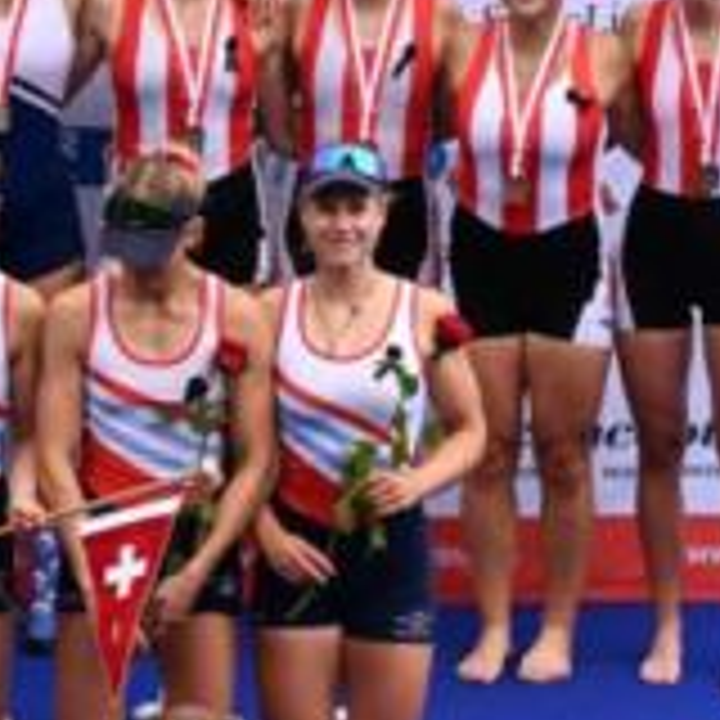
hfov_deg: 6.0
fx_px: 6871
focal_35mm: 292
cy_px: 68
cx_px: 288
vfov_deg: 6.0
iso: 160
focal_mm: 110
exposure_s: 1/250
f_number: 6.3
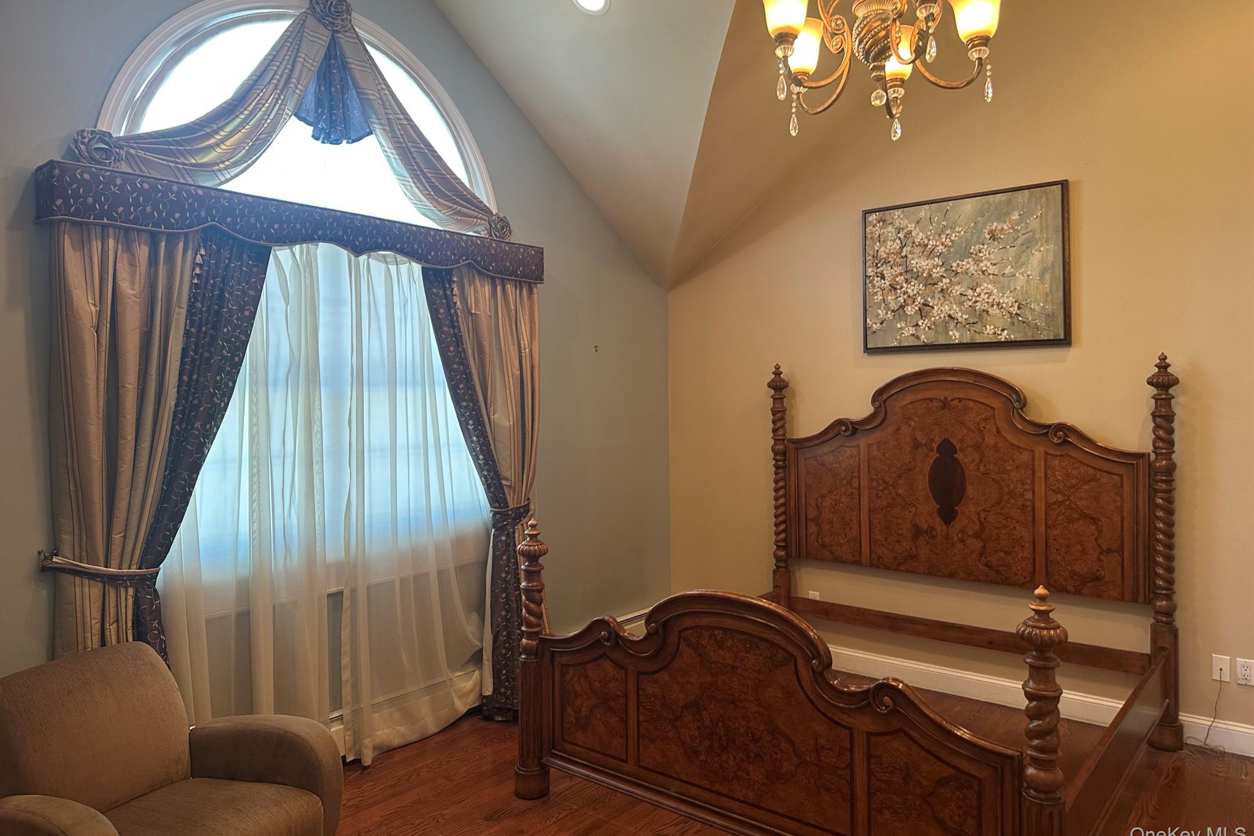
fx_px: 871
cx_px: 627
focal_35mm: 25
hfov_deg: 71.5
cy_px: 378
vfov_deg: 51.2
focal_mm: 6.86
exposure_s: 1/60
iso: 125
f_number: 1.78
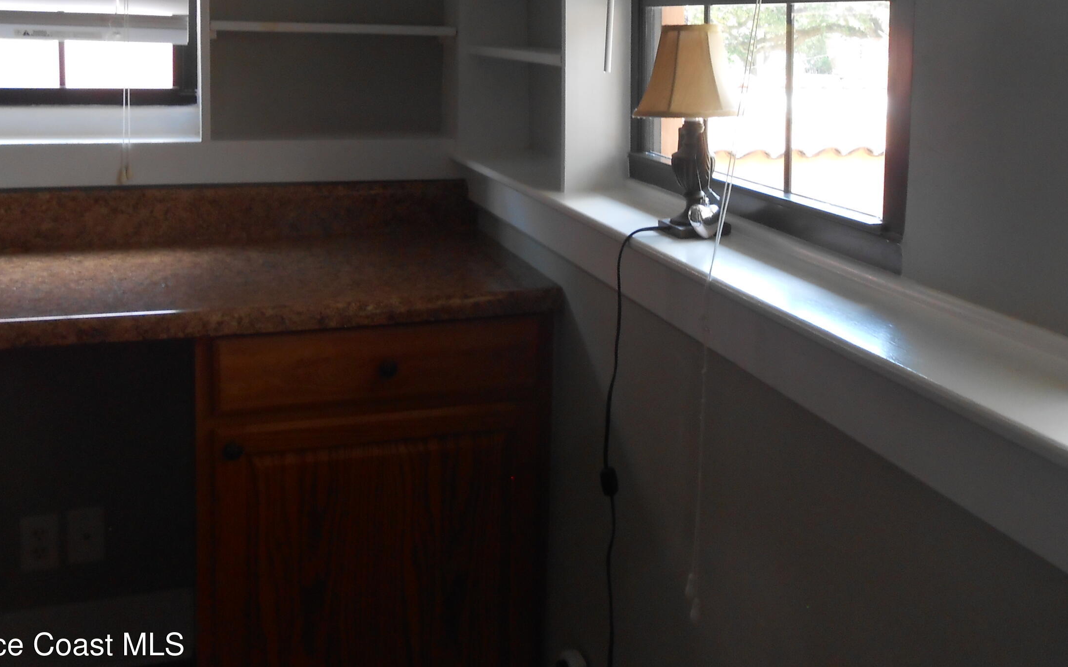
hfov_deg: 51.5
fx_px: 1106
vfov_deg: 32.7
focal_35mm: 38
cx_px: 569
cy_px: 143
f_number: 3.5
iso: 160
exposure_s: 1/30
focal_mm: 4.6
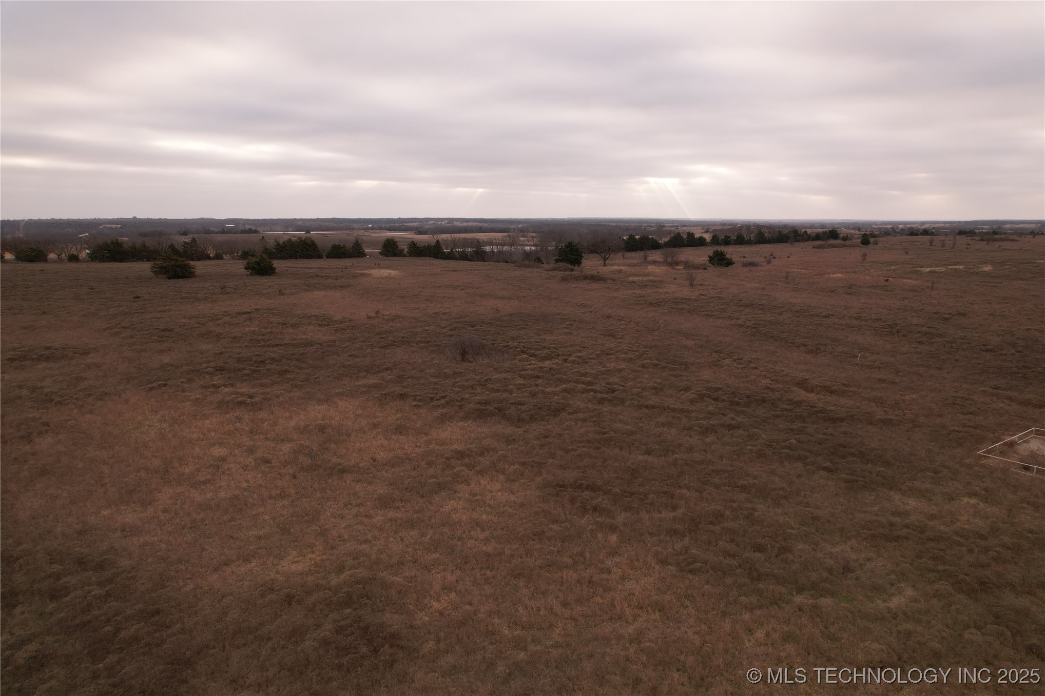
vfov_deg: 57.2
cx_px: 522
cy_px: 348
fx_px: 639
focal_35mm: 22
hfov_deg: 78.6
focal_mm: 8.38
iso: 110
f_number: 2.8
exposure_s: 1/90
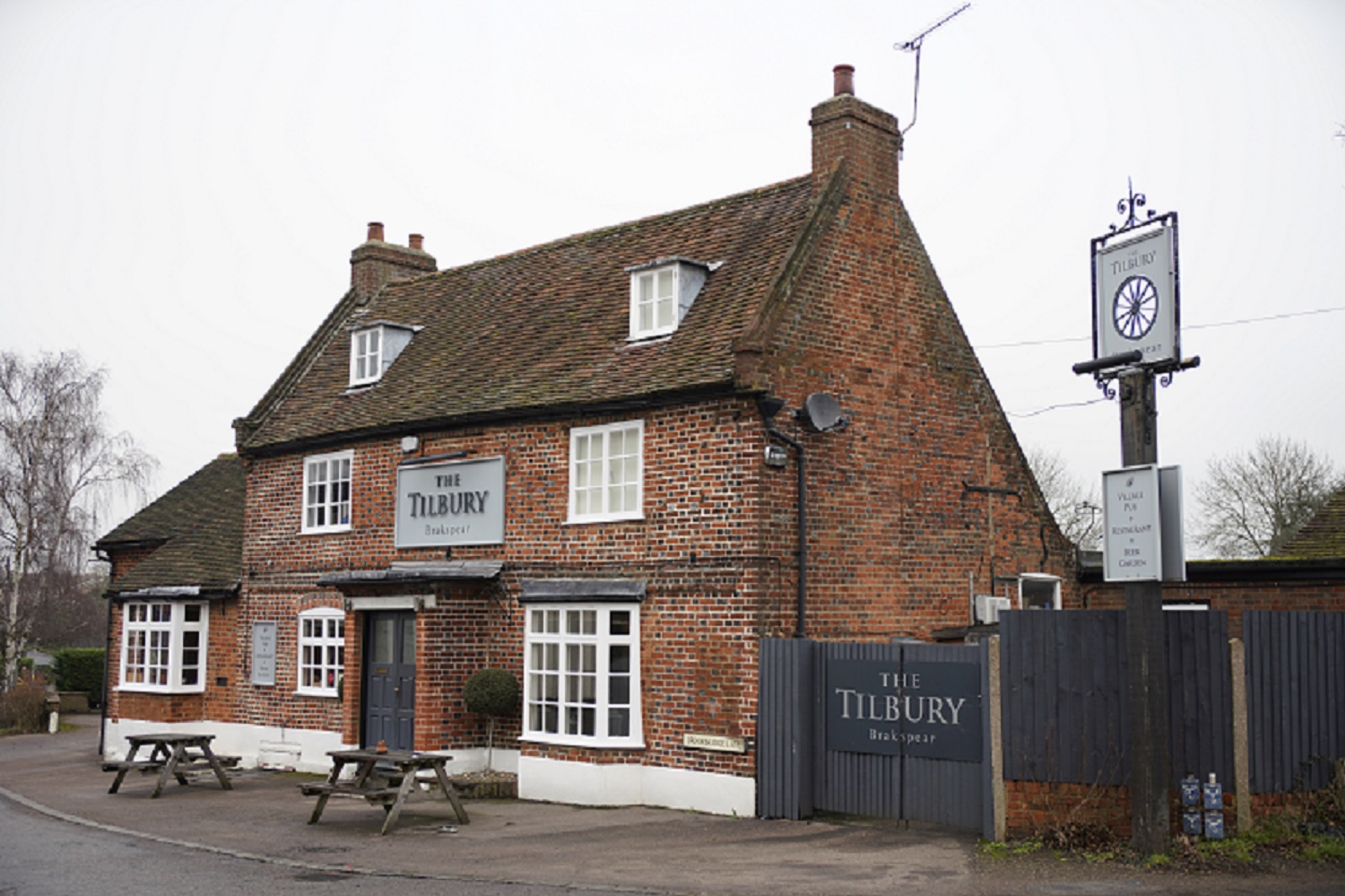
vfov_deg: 37.8
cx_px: 672
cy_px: 448
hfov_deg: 54.5
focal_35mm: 35
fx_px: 1307
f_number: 2.8
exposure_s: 1/200
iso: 100
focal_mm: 35
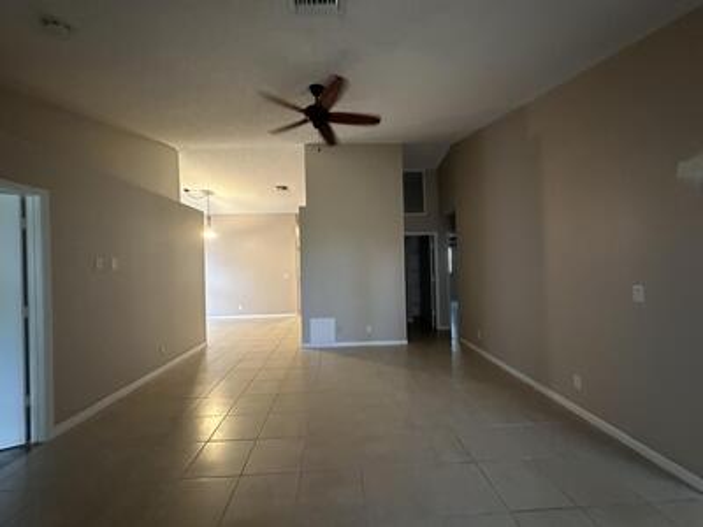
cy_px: 264
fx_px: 284
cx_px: 352
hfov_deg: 102.1
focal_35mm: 14
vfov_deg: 85.7
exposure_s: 1/60
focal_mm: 2.22
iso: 800
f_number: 2.2
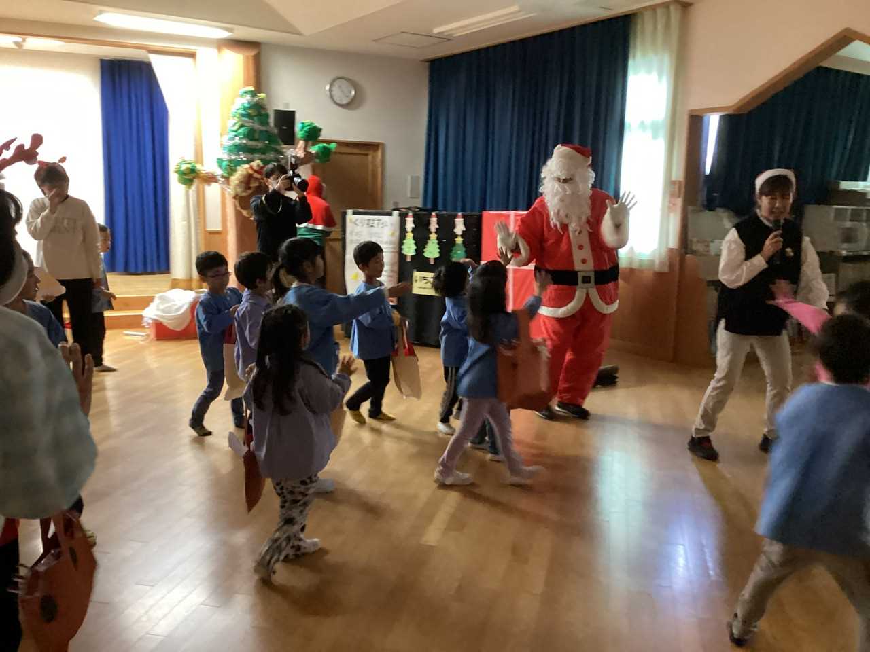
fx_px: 779
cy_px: 326
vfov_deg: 45.4
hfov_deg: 58.4
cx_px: 435
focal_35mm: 31
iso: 400
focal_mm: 3.3
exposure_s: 1/25
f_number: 2.4
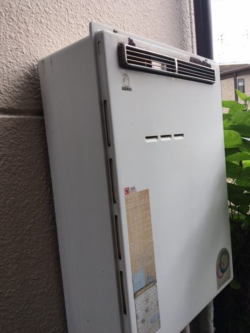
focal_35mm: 30
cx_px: 127
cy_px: 166
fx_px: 289
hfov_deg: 46.8
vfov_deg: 60.0
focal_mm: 4.15
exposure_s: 1/310
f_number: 2.2
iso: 25
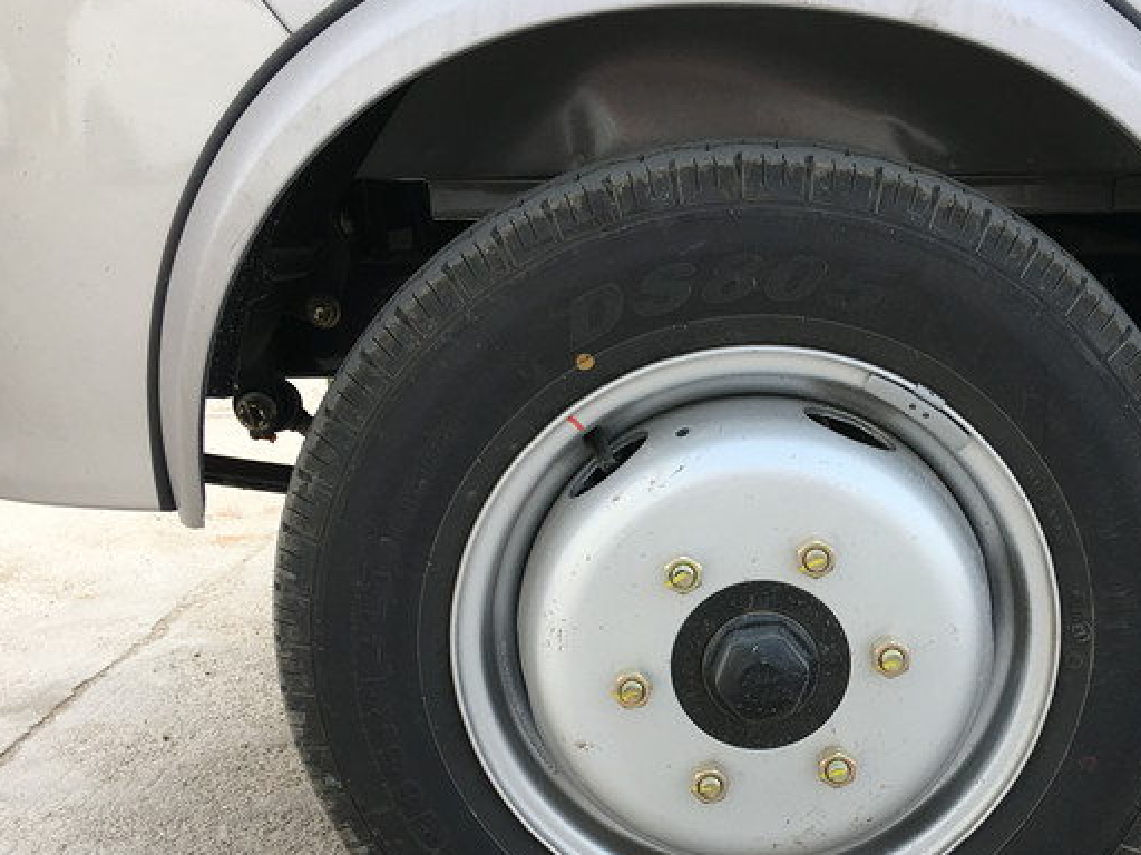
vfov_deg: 29.3
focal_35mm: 49
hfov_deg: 38.4
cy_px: 627
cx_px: 780
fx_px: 1615
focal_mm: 4.15
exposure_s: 1/405
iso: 25
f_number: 2.2
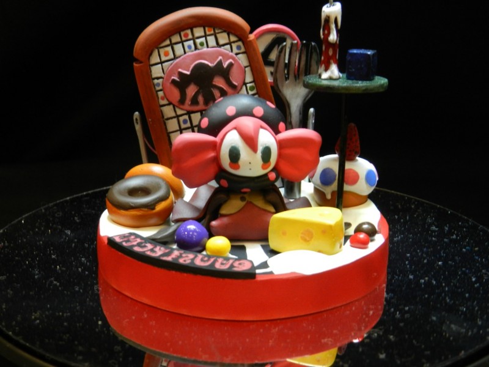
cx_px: 244
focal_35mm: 60
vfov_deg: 24.4
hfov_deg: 32.2
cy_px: 184
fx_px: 848
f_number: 4.6
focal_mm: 10.7
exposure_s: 1/20
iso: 400
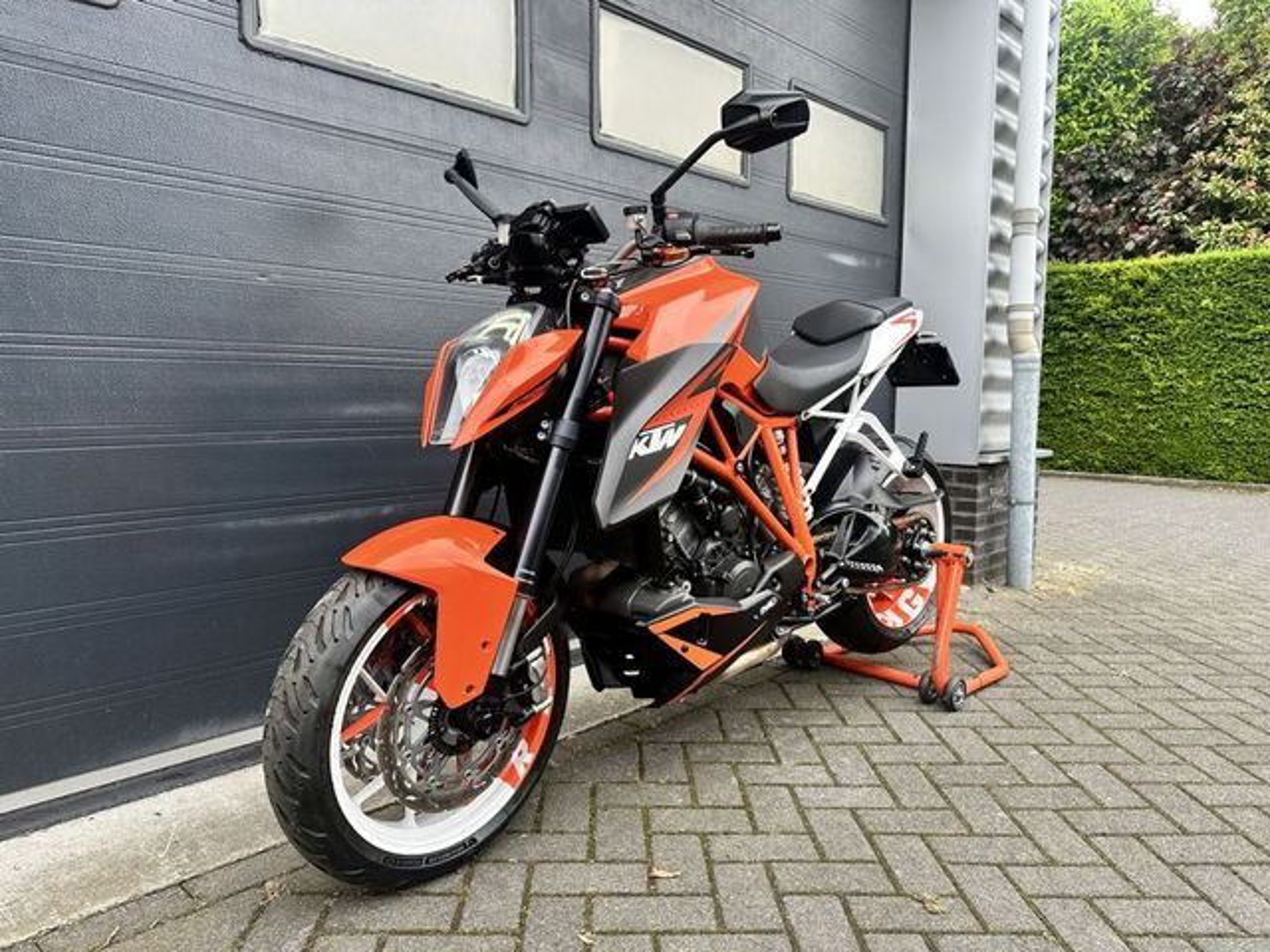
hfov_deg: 71.6
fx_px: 881
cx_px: 635
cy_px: 476
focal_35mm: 24
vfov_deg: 56.8
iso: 80
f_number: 1.78
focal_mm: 6.86
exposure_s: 1/341
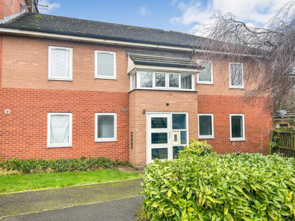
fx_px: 222
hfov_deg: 67.3
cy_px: 110
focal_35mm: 26
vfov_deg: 53.0
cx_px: 148
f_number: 1.5
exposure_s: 1/160
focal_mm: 5.7
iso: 40
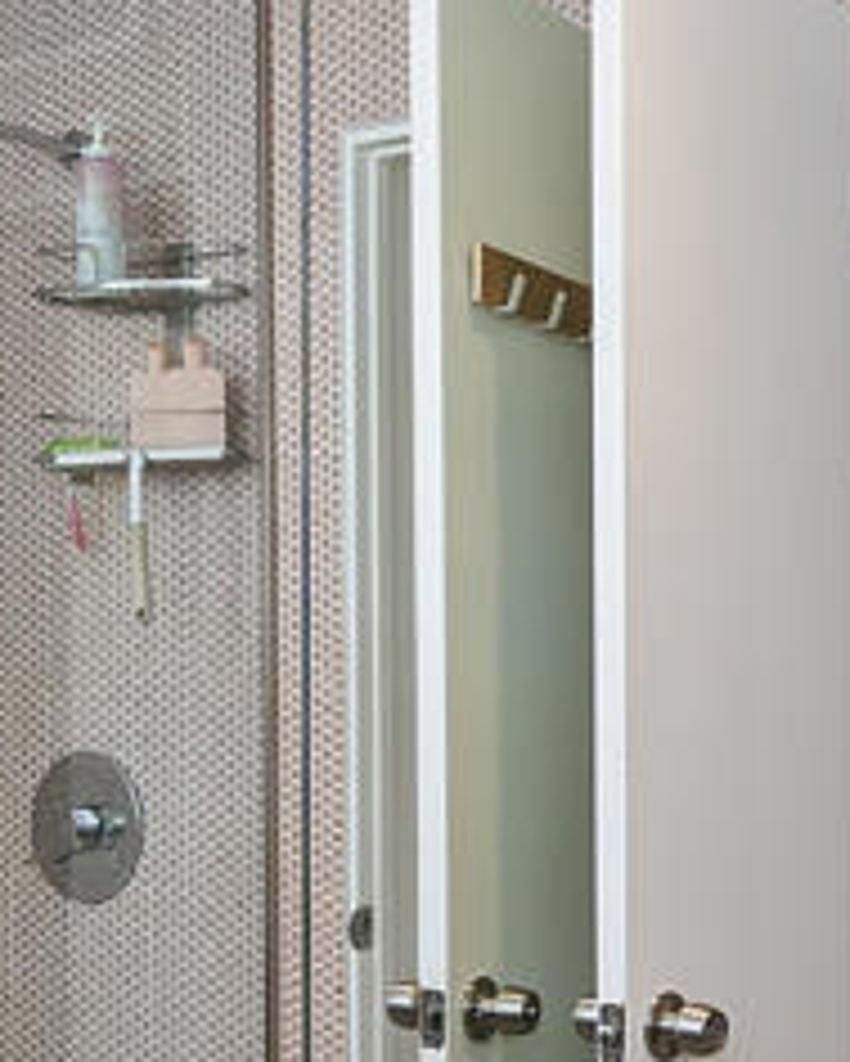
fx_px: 1917
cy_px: 700
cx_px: 688
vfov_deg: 30.7
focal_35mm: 61
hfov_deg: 24.6
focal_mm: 10
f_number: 8
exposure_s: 1/30
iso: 400
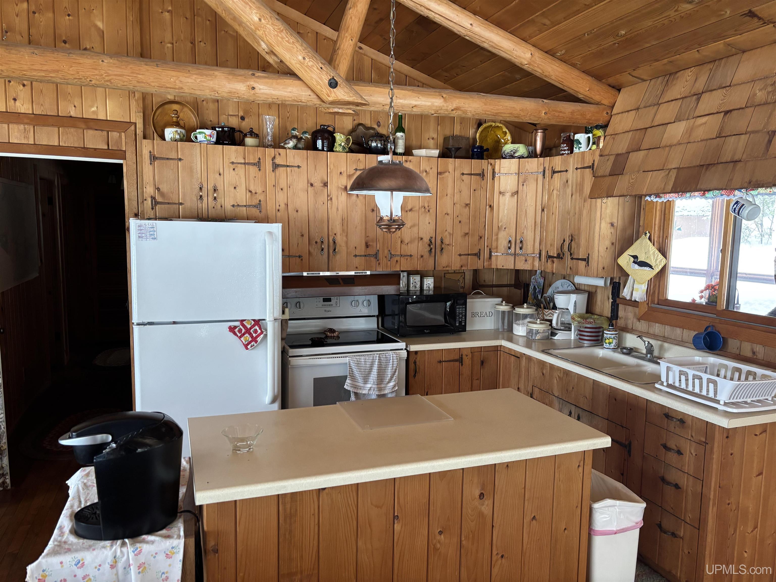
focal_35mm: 26
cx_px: 388
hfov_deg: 67.3
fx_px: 583
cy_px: 291
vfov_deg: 53.1
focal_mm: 5.96
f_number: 1.6
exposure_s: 1/60
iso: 200
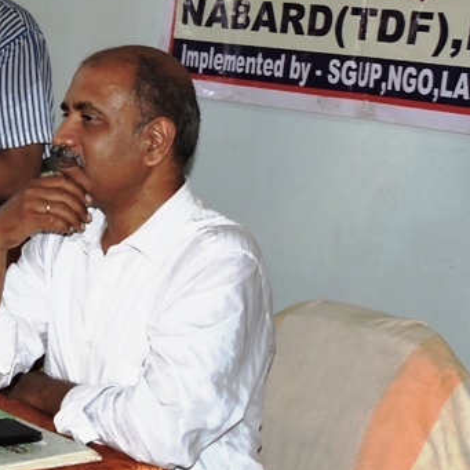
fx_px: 1429
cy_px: 145
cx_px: -124
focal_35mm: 93
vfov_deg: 18.6
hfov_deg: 17.6
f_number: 3.8
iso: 200
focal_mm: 6.3
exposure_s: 1/30
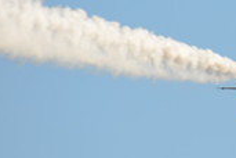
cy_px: 98
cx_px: 312
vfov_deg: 0.8
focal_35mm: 1641
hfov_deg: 1.3
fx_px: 10757
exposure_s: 1/640
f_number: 6.3
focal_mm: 300
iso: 200
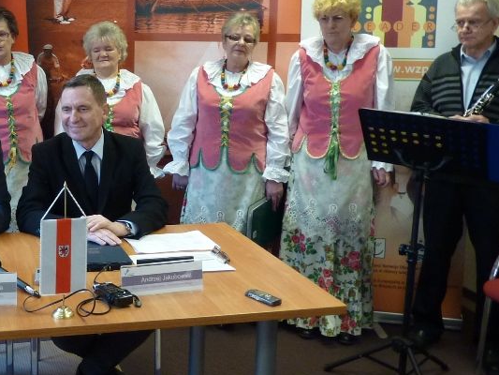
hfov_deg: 38.2
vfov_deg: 30.1
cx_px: 101
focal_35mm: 48
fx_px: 692
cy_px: 131
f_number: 3.3
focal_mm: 4.1
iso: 200
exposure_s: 1/15
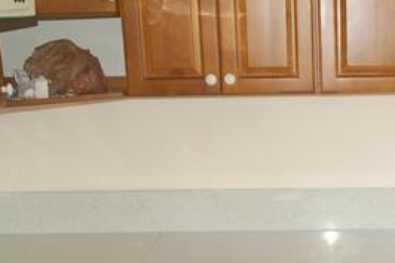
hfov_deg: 21.7
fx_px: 989
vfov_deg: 14.7
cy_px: 302
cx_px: 402
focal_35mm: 90
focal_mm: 25
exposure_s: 1/60
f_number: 4
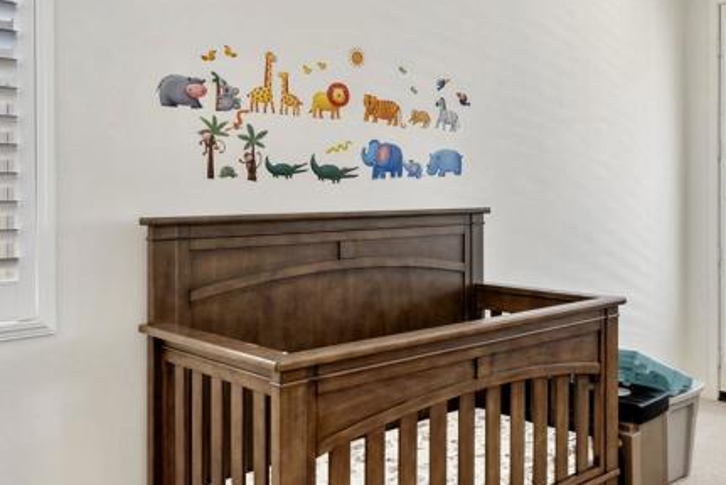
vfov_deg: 35.0
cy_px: 189
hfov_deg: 48.5
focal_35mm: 38
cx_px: 553
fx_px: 767
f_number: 5.6
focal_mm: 16
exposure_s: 1/8
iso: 100
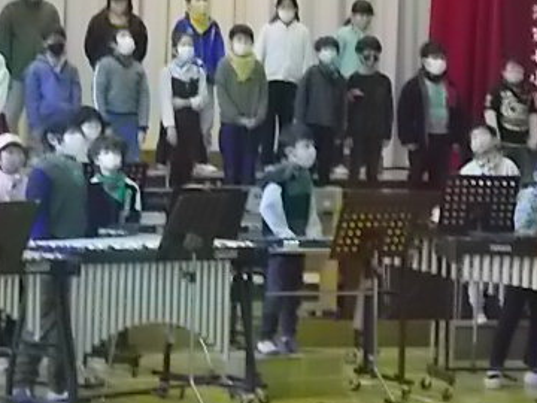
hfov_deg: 14.6
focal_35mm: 135
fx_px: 2094
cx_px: 186
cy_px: 175
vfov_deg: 11.0
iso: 800
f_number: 5.8
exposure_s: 1/15
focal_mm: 13.5
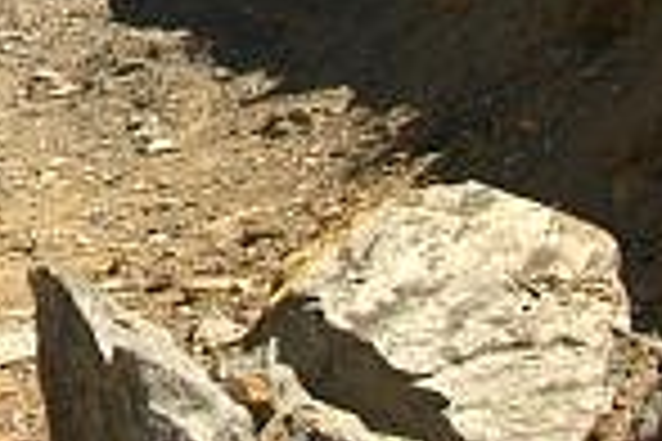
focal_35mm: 147
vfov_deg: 8.9
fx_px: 2703
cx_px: -180
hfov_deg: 13.5
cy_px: -367
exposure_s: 1/350
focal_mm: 18
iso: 400
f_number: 9.5
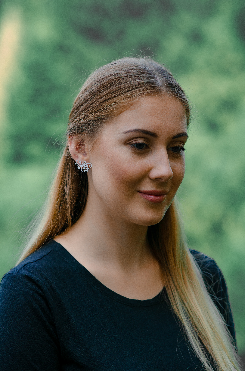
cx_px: 122
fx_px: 1615
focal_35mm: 158
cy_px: 186
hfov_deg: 8.7
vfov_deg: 13.1
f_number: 3.5
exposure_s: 1/400
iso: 100
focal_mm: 105
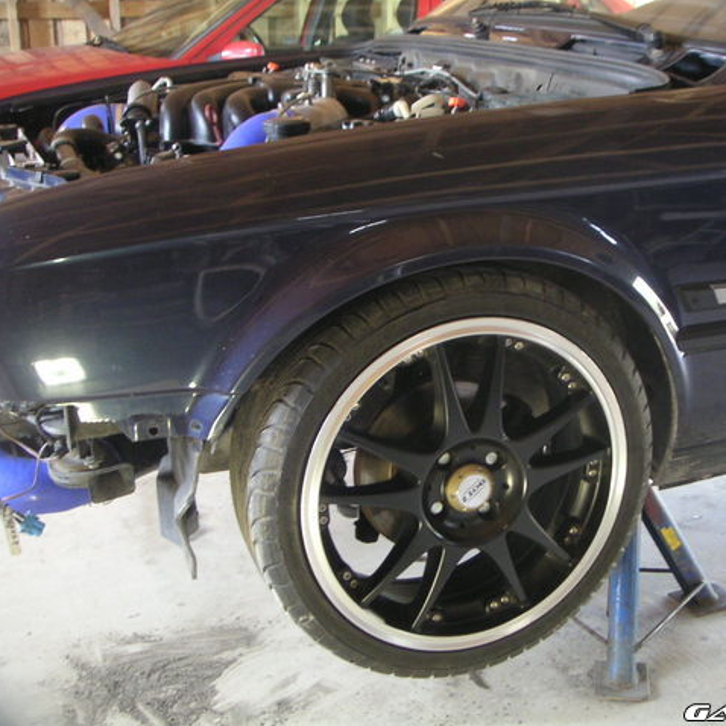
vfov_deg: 37.6
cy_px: 363
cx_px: 459
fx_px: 1068
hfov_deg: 37.3
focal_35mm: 45
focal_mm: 6
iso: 100
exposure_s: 1/10
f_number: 2.8
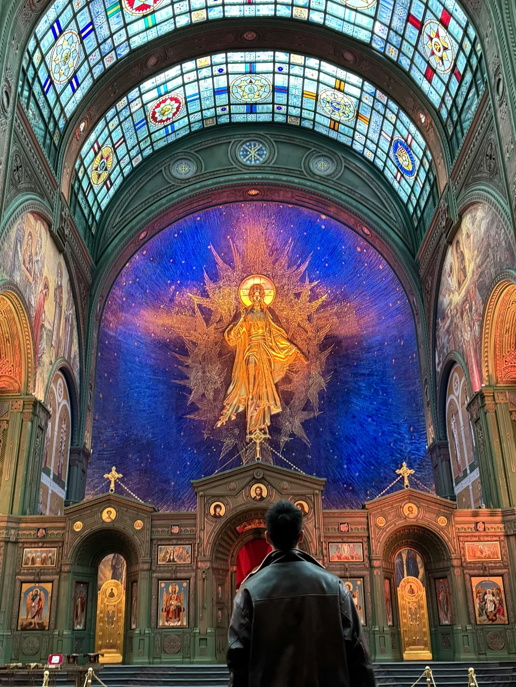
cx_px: 258
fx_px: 477
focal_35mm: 24
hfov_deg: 56.8
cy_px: 344
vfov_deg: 71.6
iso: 500
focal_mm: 6.76
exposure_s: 1/50
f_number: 1.78
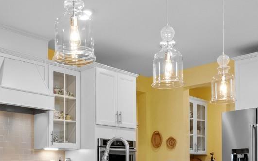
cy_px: 167
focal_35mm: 50
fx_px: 352
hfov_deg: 40.0
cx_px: 98
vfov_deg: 24.5
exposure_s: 1/15
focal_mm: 16
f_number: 8
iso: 640
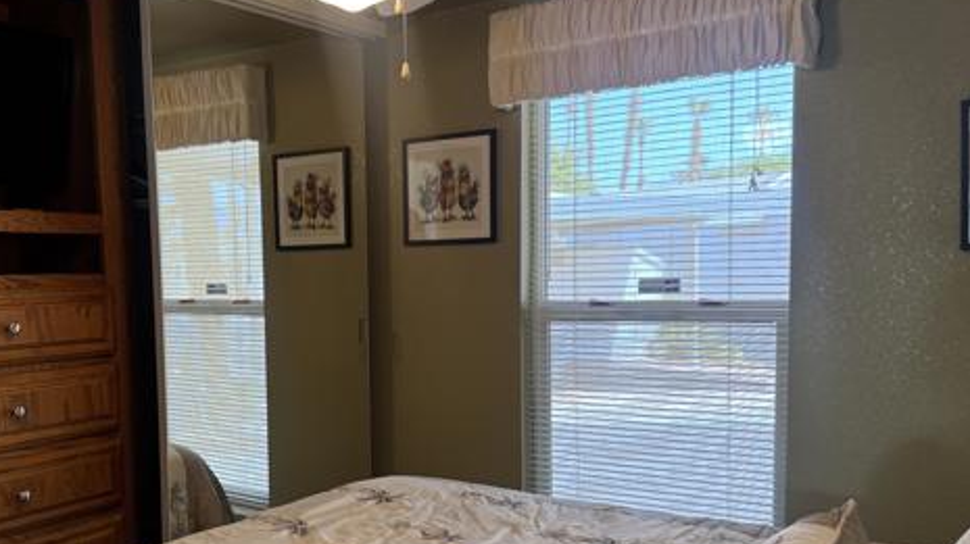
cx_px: 375
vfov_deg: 32.5
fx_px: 925
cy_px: 371
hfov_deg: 54.8
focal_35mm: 36
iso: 125
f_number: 1.78
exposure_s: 1/60
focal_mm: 6.76
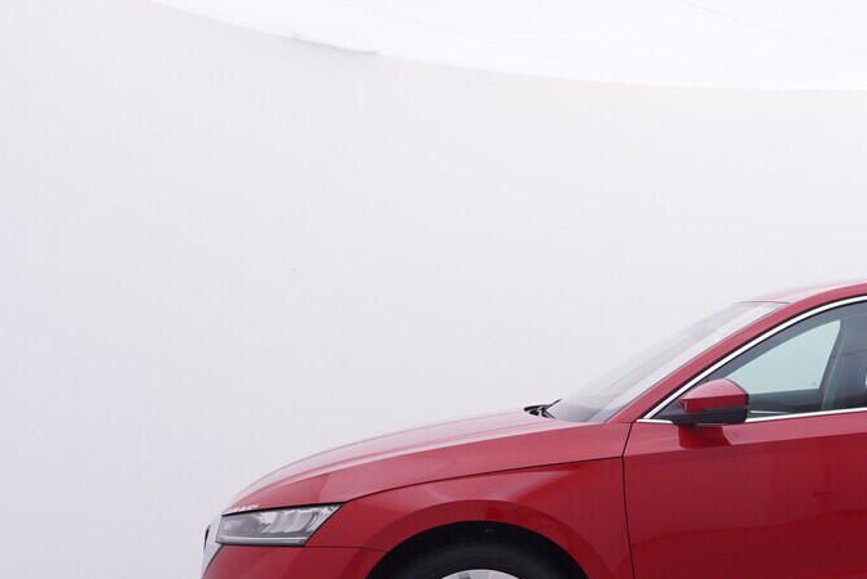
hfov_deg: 37.2
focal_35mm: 48
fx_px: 1158
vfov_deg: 27.4
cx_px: 846
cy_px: 482
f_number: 5
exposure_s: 1/80
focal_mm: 15
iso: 200
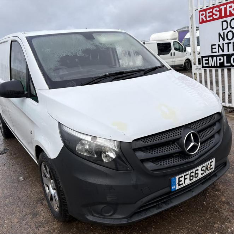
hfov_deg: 52.5
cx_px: 113
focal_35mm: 31
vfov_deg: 52.5
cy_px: 118
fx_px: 237
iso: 50
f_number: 1.6
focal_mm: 5.96
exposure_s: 1/973
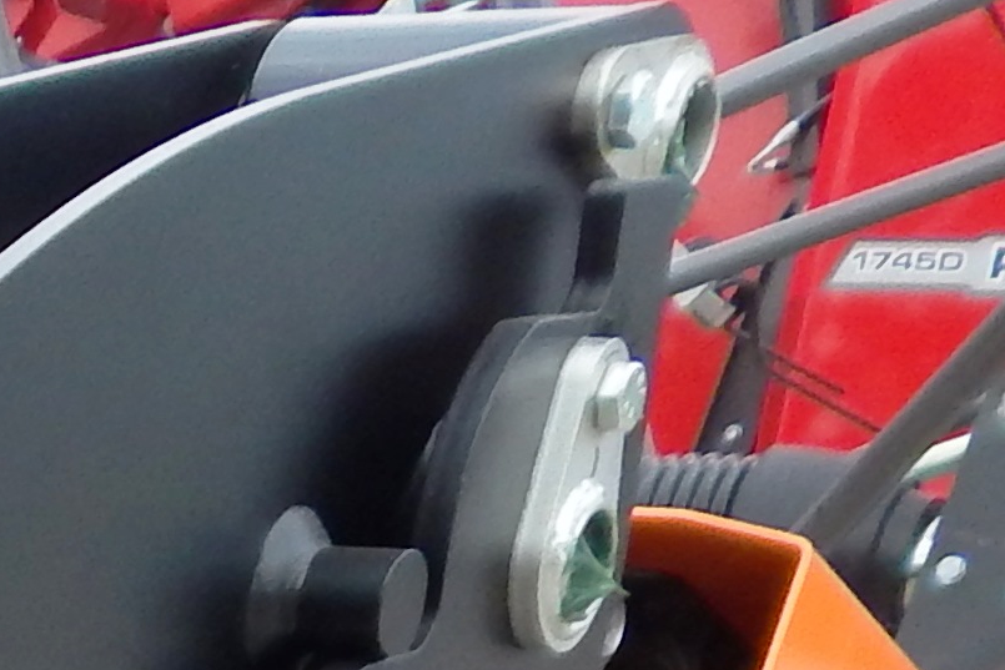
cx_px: -1272
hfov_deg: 12.7
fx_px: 3657
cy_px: 1875
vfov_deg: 8.9
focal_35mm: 131
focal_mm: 4
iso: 125
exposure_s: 1/125
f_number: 3
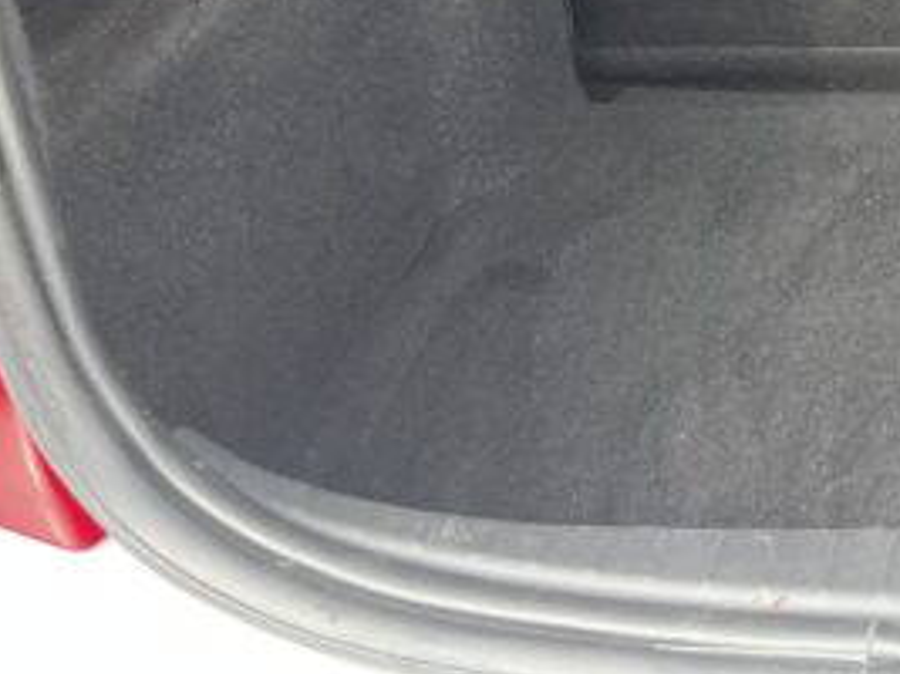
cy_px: -330
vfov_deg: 17.1
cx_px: 1291
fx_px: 2027
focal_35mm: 78
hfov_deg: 21.6
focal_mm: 5.1
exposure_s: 1/121
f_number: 1.6
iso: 80
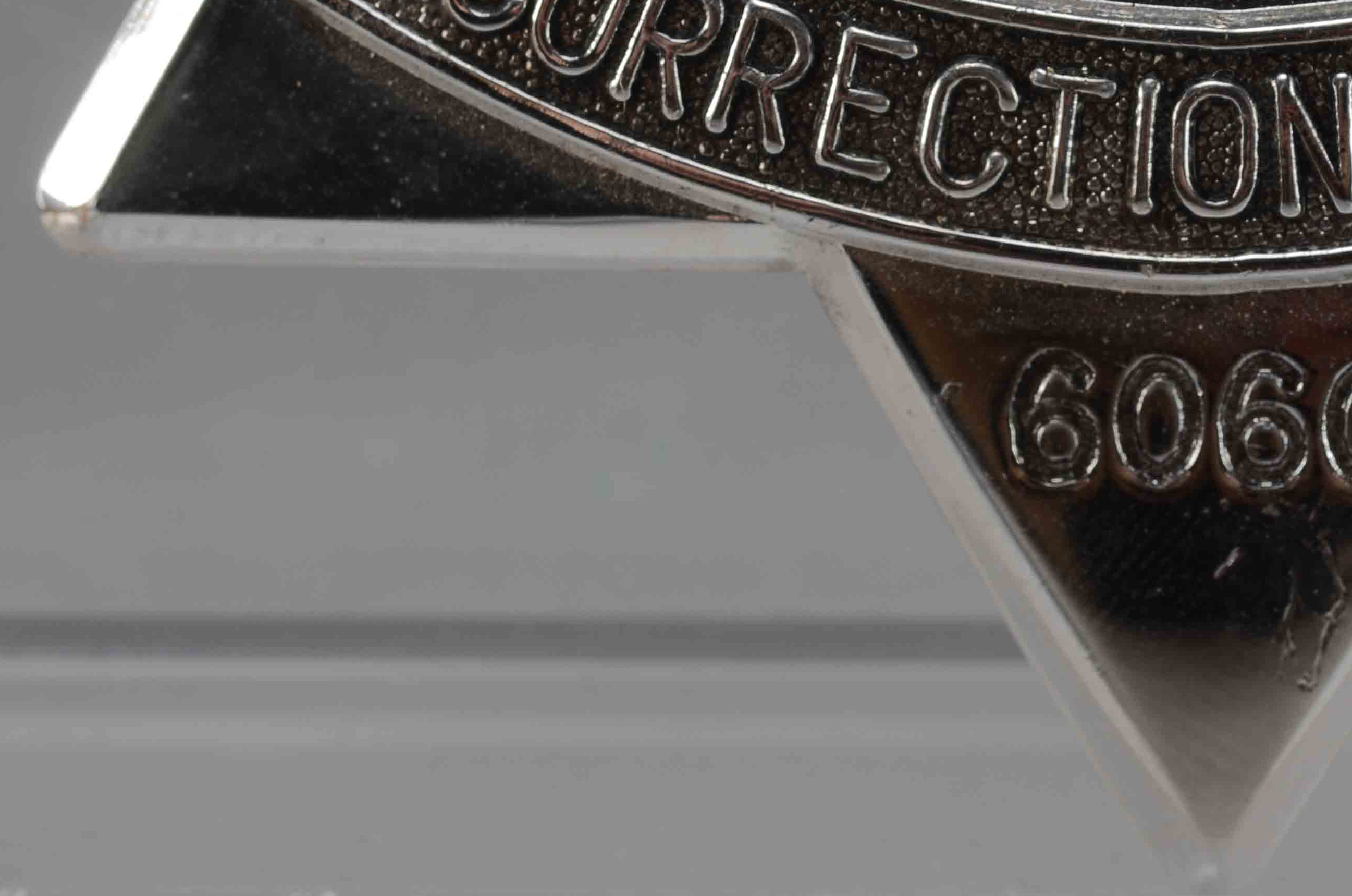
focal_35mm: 171
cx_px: 1194
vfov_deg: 8.0
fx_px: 6409
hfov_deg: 12.0
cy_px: 105
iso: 100
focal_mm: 60
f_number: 14
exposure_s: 1/80
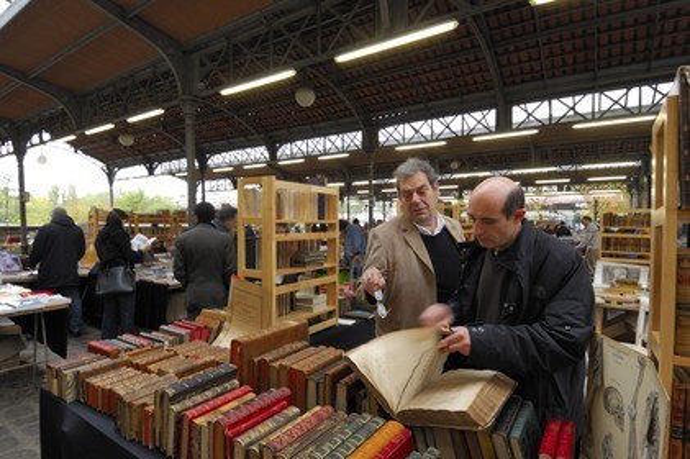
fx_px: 373
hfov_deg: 85.5
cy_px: 230
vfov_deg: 63.1
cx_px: 345
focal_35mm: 20
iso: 100
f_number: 6.3
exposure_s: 1/10
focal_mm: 13
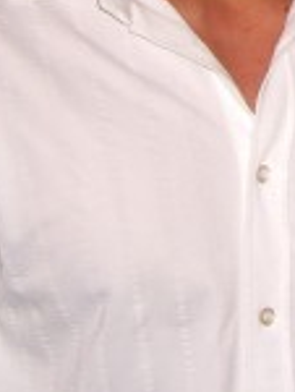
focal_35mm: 152
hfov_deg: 9.4
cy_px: -68
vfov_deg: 12.7
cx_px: 499
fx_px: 1722
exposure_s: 1/60
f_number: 2.8
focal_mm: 7.9
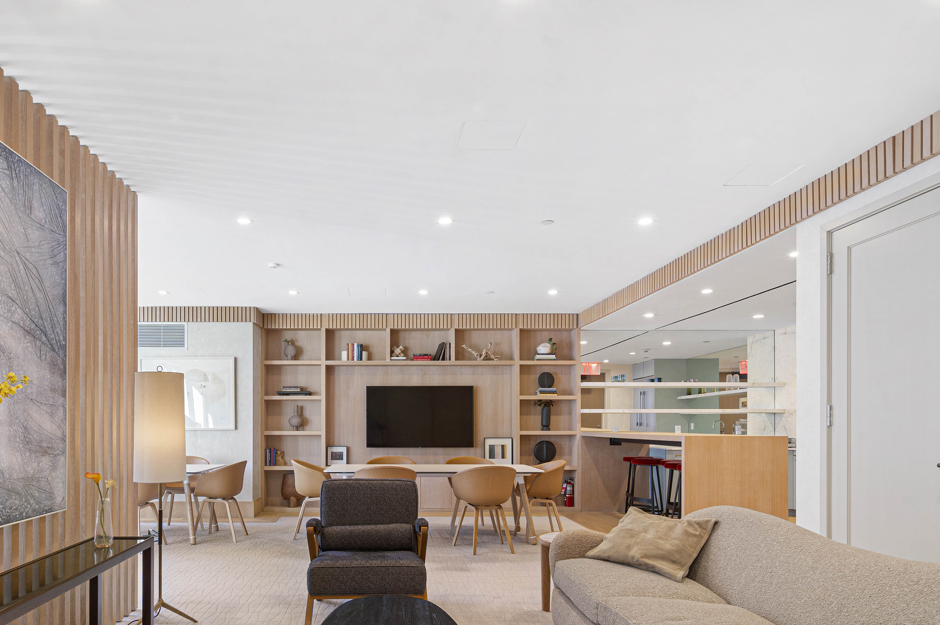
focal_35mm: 22
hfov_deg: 77.8
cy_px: 417
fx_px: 574
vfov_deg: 56.0
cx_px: 382
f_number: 11
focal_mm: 14
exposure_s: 1
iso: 400
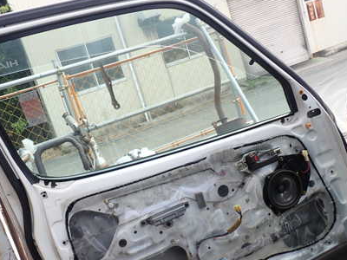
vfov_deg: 32.0
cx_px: 168
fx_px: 451
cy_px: 164
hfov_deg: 42.1
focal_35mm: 45
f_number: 3.2
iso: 100
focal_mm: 5.4
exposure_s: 1/160
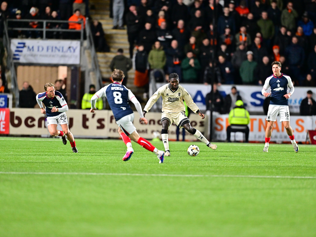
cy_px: 119
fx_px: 3953
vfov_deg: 3.4
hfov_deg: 4.6
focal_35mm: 433
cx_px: 165
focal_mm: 400
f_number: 2.8
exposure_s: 1/1000
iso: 3600
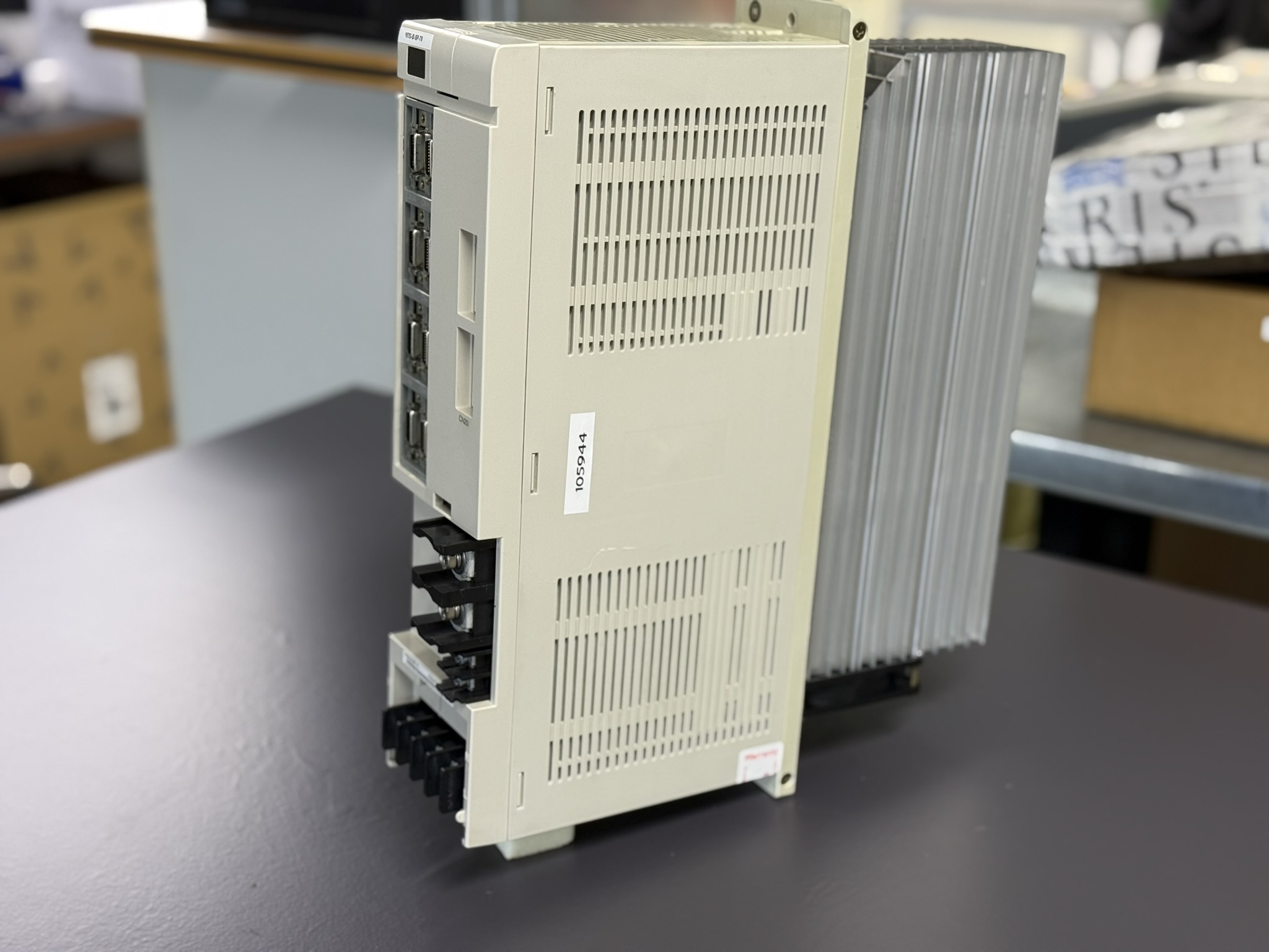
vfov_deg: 30.3
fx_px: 1760
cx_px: 634
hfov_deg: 39.7
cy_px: 476
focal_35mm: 48
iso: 125
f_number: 1.78
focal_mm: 6.76
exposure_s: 1/50
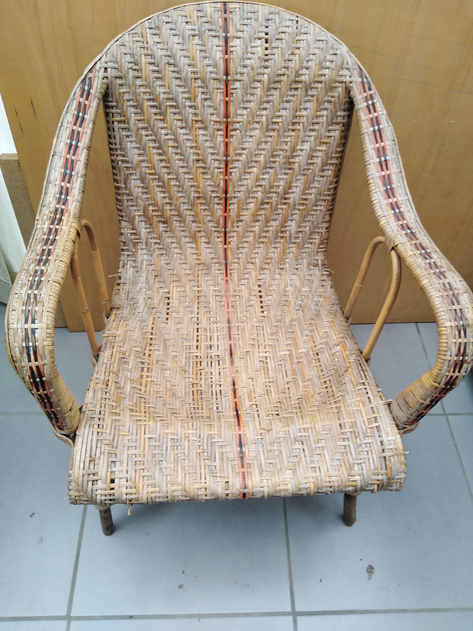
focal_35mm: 26
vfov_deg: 67.3
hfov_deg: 53.1
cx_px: 236
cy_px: 316
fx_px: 474
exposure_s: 1/50
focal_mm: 3.59
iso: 130
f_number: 1.8
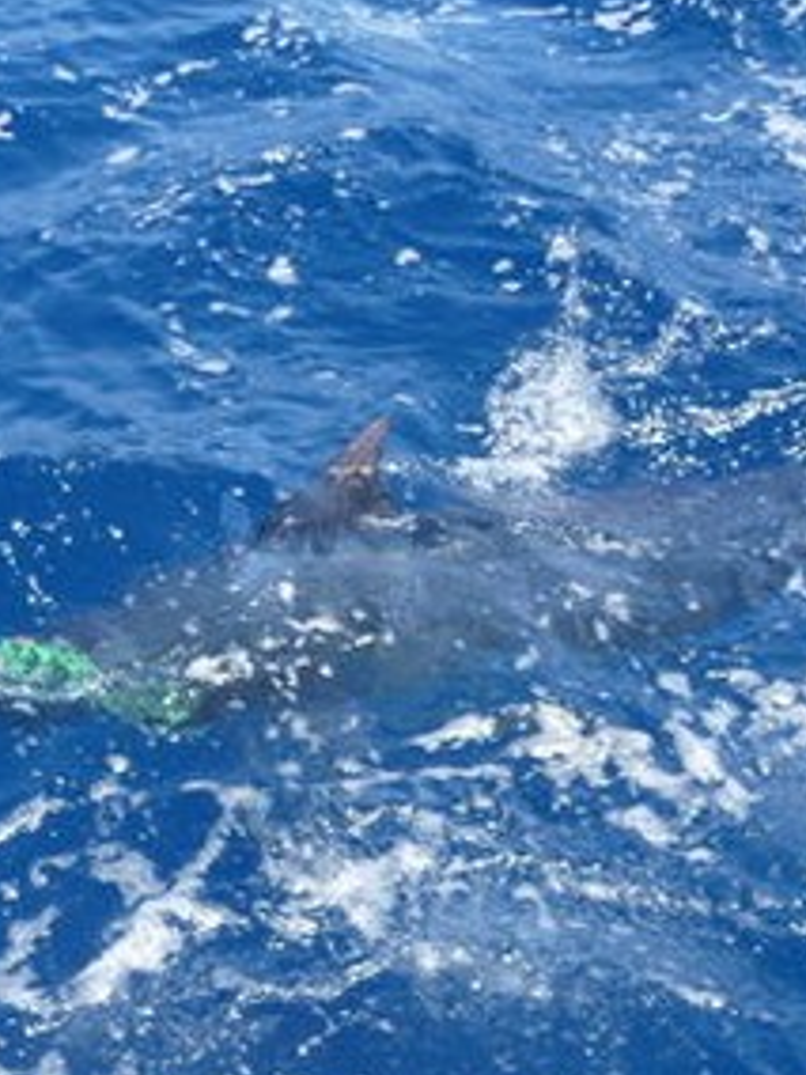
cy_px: 681
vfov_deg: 31.0
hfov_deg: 22.8
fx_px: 1925
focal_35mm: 62
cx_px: 23
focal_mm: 4.9
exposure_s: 1/320
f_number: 3.3
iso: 100
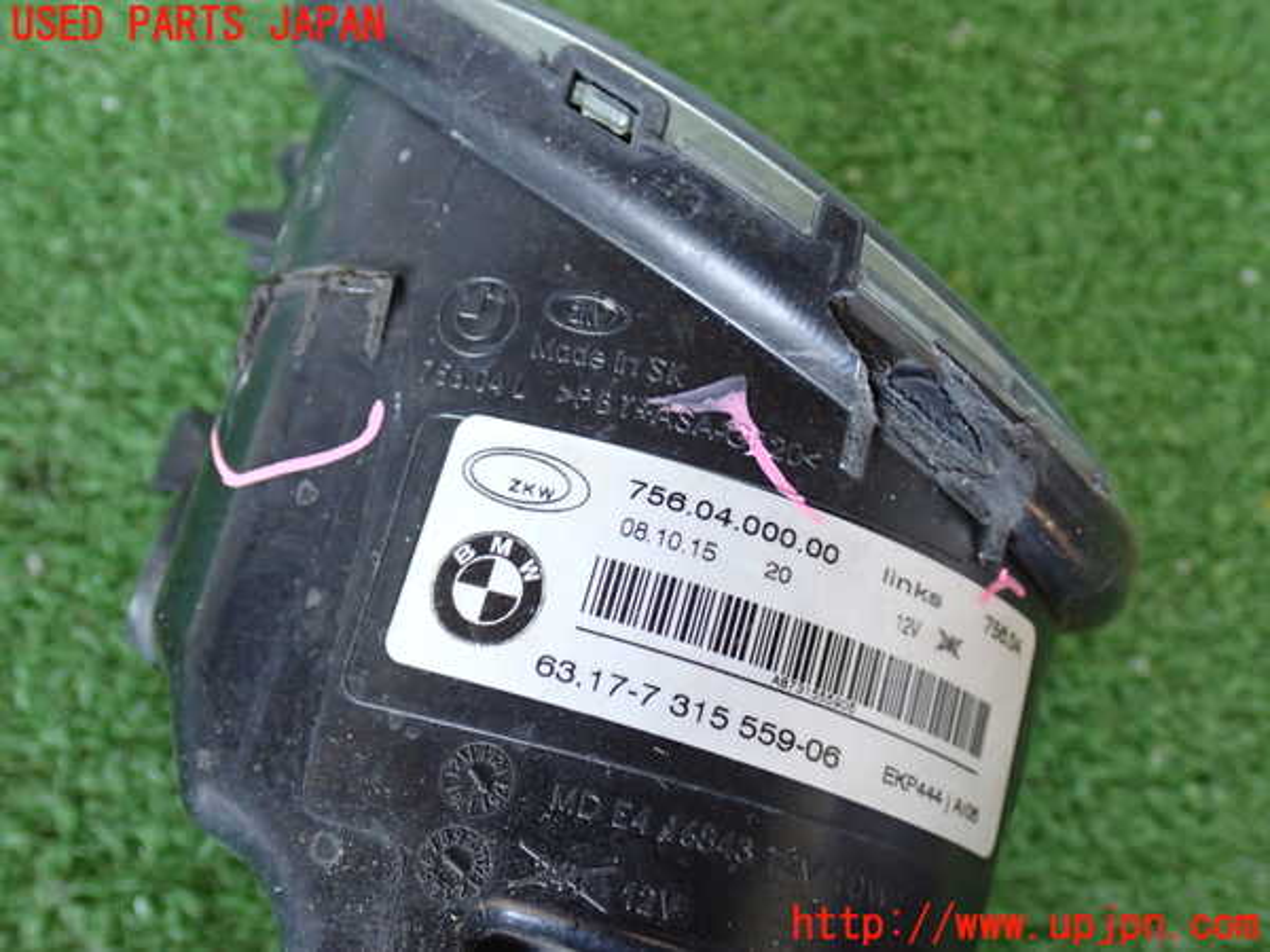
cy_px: 476
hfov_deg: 45.8
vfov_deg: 35.1
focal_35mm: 41
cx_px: 635
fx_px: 1504
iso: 500
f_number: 2.8
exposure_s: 1/40
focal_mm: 7.31
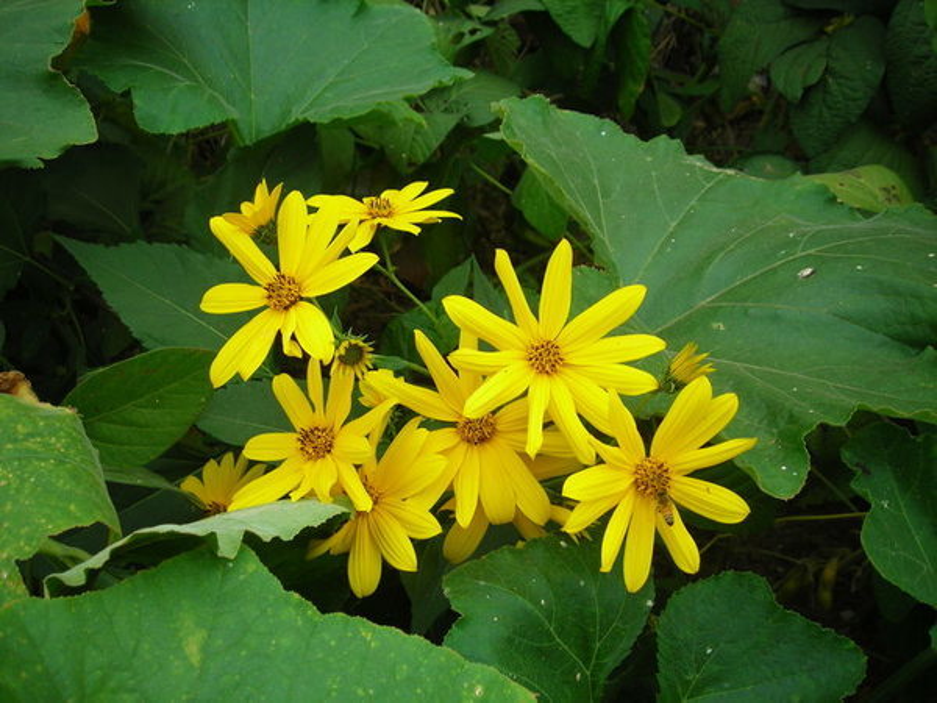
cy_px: 352
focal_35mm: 38
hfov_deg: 49.0
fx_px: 1029
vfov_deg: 37.7
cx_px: 468
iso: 50
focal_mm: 6.3
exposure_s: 1/64.1
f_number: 3.2
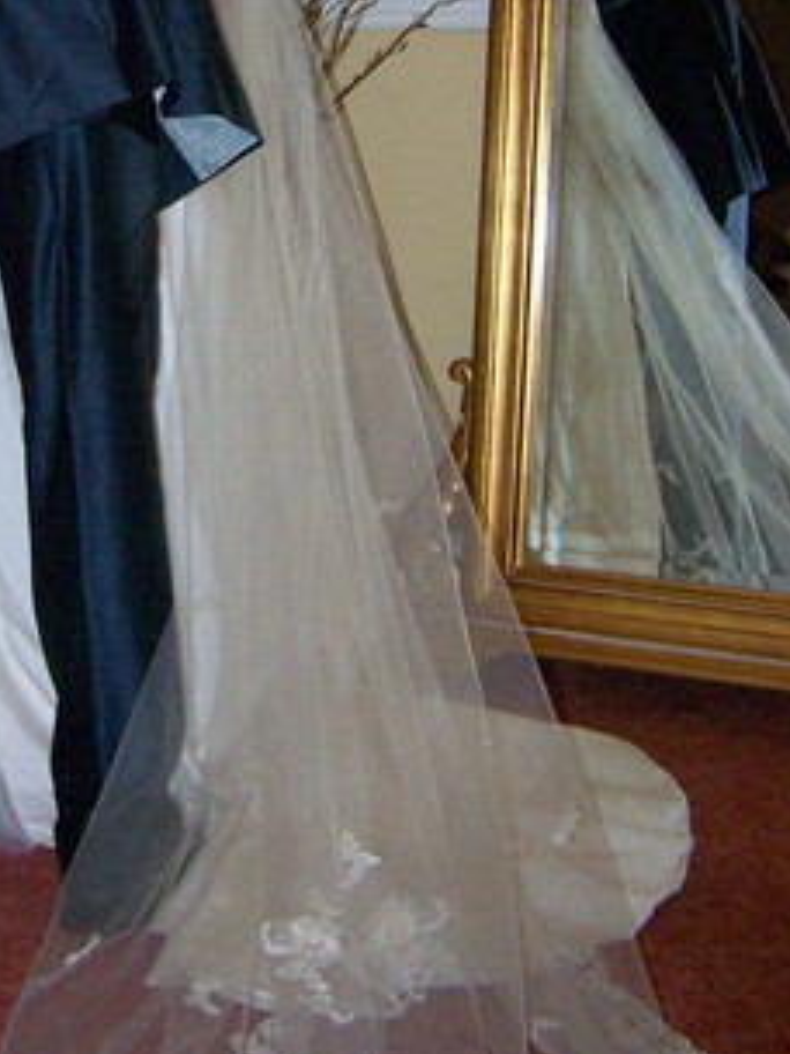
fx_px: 2282
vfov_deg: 25.1
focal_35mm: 75
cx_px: 135
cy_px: 66
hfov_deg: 19.4
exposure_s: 1/60
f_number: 2.8
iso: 400
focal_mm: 6.3
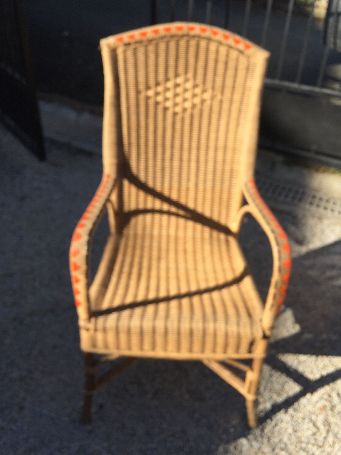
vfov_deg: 61.7
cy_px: 228
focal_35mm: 29
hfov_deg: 48.2
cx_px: 170
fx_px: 381
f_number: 2.2
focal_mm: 4.15
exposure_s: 1/942
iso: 32
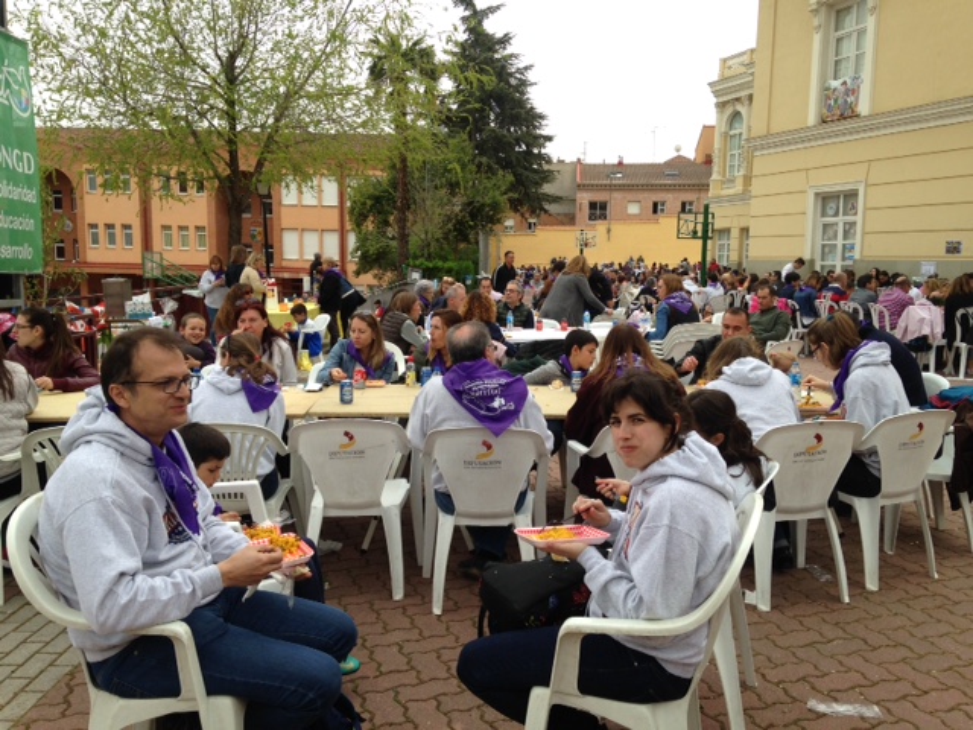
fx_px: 928
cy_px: 365
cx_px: 486
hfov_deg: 55.4
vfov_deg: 42.9
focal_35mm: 33
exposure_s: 1/669
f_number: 2.4
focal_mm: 4.12
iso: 50
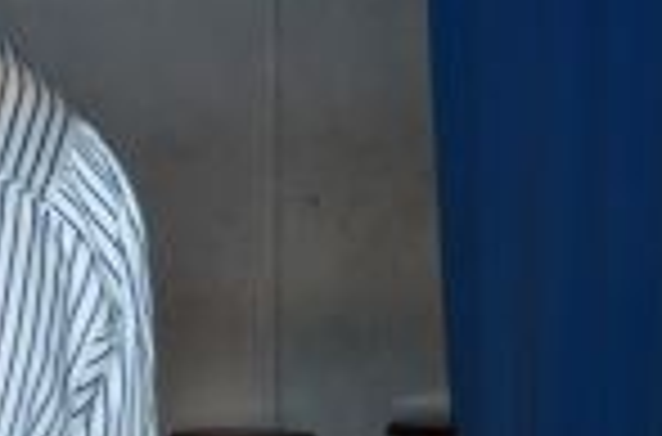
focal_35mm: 221
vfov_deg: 6.2
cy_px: 236
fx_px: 4051
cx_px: -635
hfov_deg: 8.8
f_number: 5
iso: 400
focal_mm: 36
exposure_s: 1/60
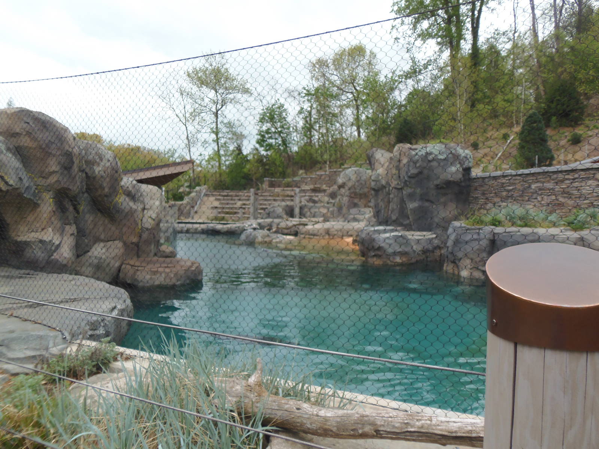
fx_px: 415
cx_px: 300
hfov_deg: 71.6
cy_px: 224
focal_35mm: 24
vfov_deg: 56.8
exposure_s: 1/320
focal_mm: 4.3
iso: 64
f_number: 2.9
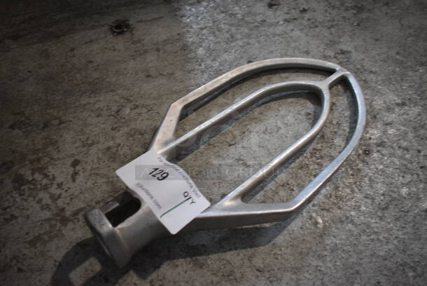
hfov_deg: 61.9
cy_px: 143
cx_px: 214
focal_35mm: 30
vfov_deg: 43.7
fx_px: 356
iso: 1400
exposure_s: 1/125
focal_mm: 20
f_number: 3.5
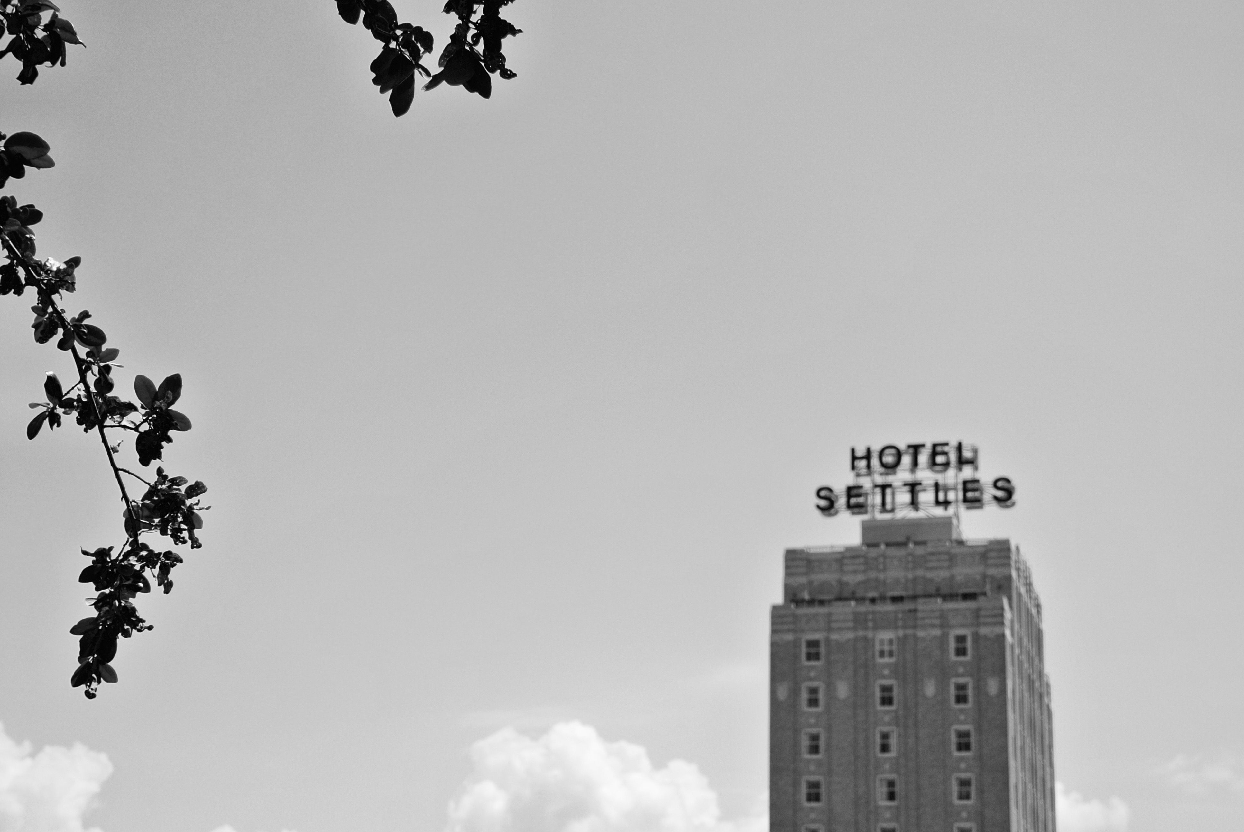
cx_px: 622
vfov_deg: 18.7
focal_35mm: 73
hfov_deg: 27.7
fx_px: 2525
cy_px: 416
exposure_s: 1/800
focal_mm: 27.2
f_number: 5.3
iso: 100
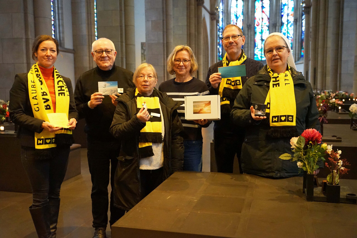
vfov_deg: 37.9
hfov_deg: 54.4
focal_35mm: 35
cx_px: 178
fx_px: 347
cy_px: 119
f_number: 4
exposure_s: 1/60
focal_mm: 35
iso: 6400
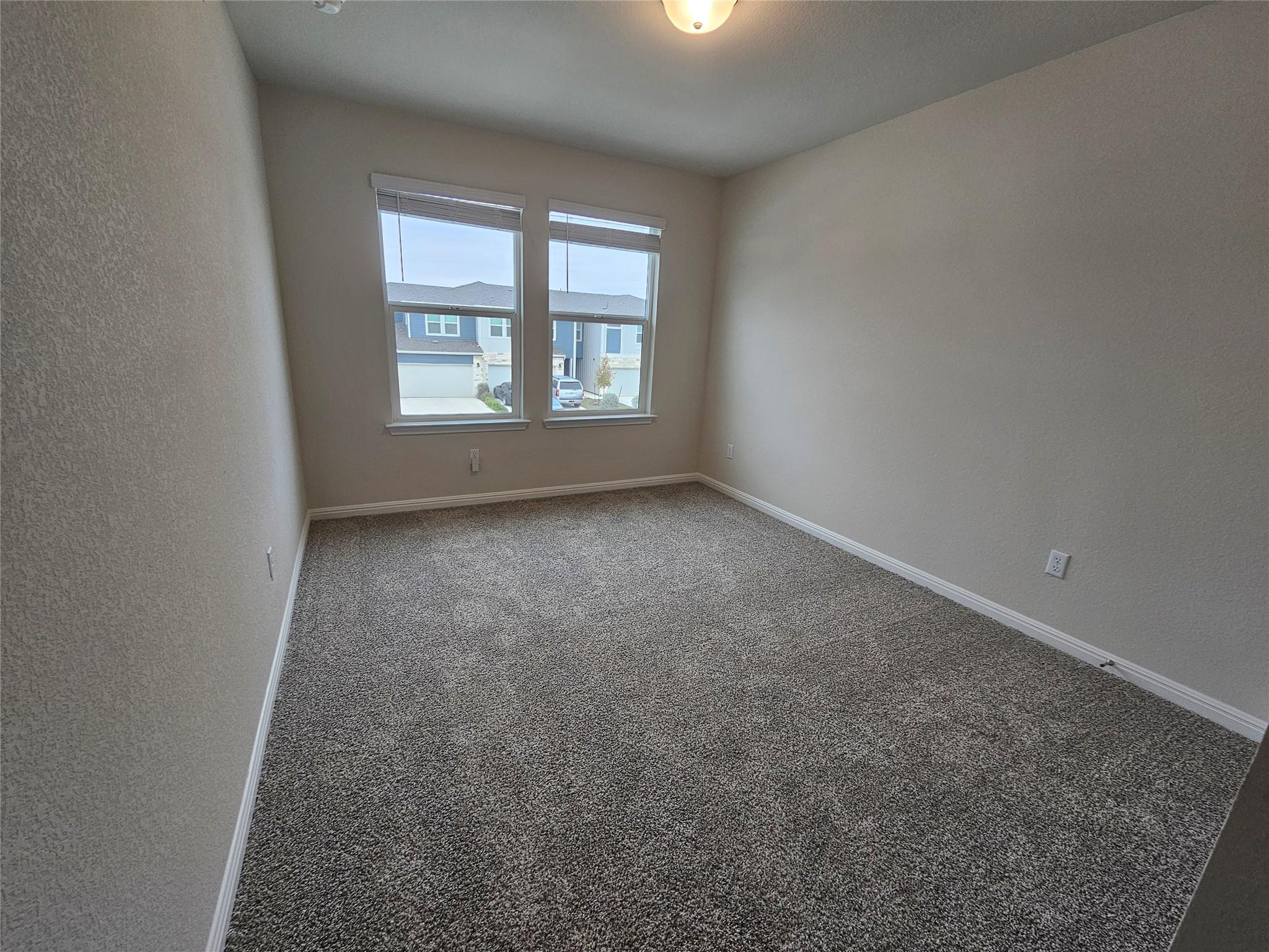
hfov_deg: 106.2
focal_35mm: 13
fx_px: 477
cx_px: 634
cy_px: 476
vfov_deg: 89.9
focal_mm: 2.2
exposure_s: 1/60
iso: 64
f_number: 2.2
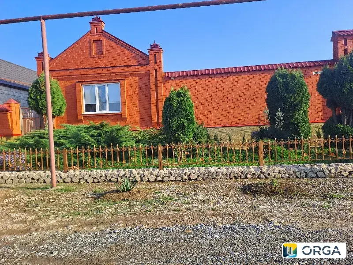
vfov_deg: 54.9
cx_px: 176
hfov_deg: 69.4
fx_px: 255
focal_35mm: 25
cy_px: 132
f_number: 1.8
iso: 32
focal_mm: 4.65
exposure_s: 1/714
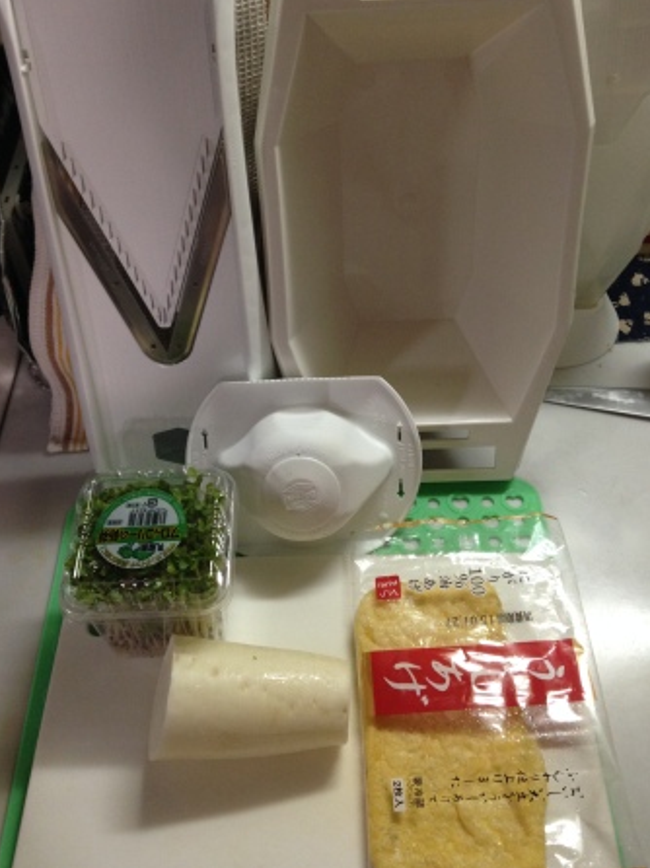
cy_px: 387
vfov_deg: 50.1
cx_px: 303
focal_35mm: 37
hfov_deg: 38.6
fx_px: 927
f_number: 2.4
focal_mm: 4.12
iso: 160
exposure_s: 1/20
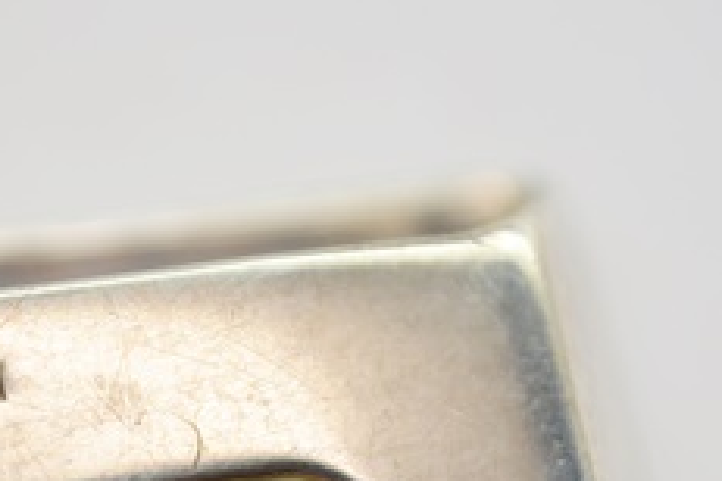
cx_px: 234
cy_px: 475
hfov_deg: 9.6
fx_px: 4298
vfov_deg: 6.4
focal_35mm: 214
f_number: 5.6
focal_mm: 55
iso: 400
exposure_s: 1/125
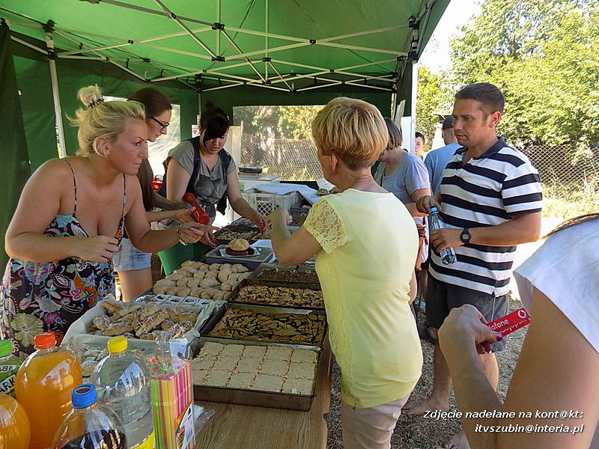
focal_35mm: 23
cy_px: 224
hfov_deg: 73.9
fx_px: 398
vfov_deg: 58.9
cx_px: 300
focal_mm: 4
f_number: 3.1
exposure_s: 1/160
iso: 80
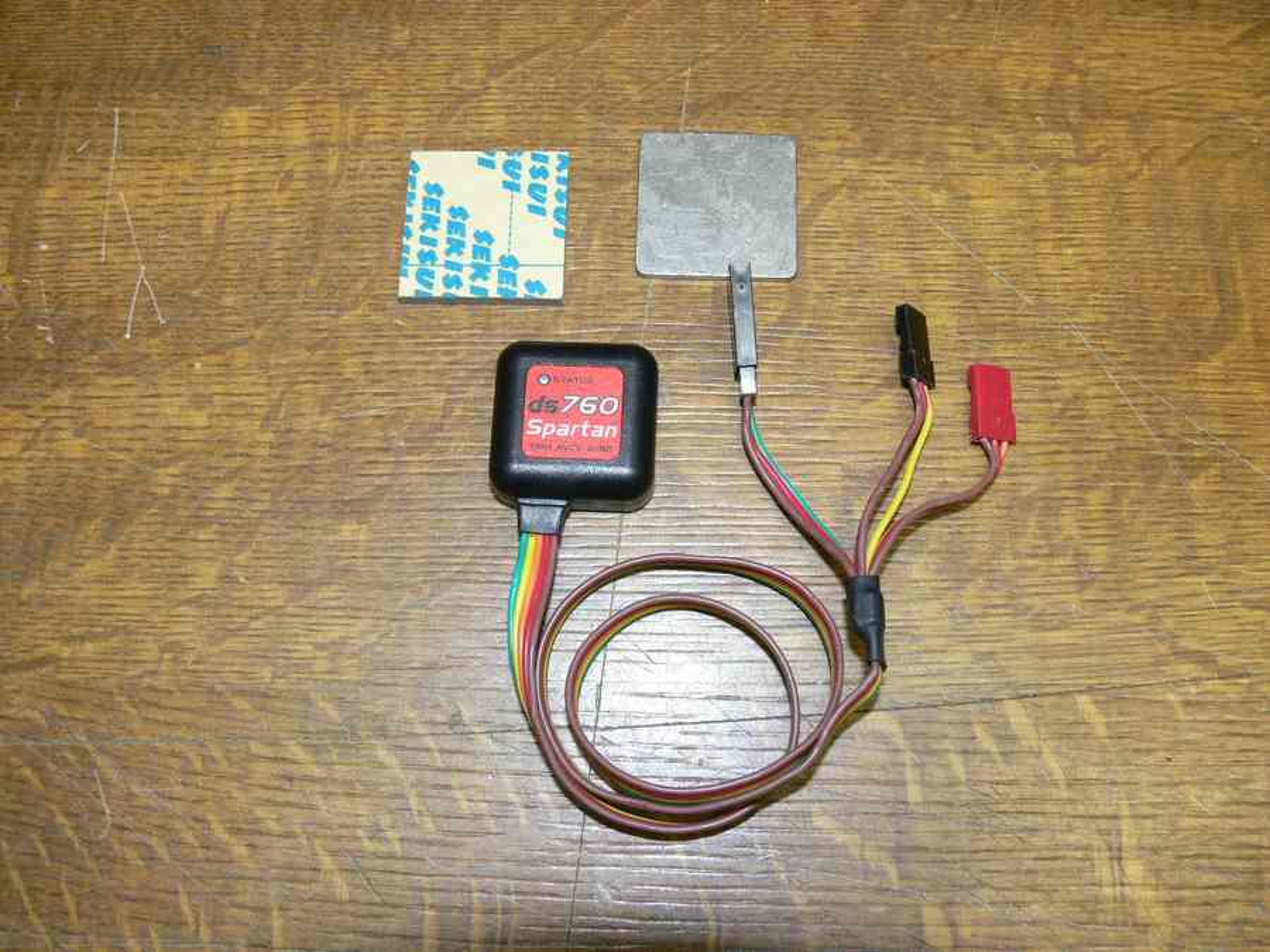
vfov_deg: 40.7
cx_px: 635
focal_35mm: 35
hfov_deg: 52.6
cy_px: 476
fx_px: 1284
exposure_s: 1/30
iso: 100
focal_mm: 7.4
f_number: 4
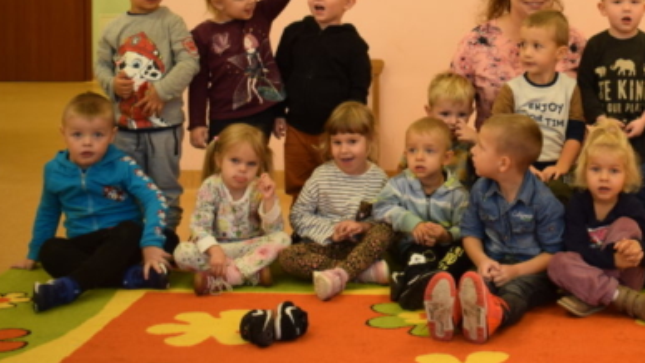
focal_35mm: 65
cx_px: 504
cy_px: 27
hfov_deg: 31.7
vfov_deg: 18.2
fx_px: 1109
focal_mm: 25
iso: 400
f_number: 4
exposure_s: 1/80
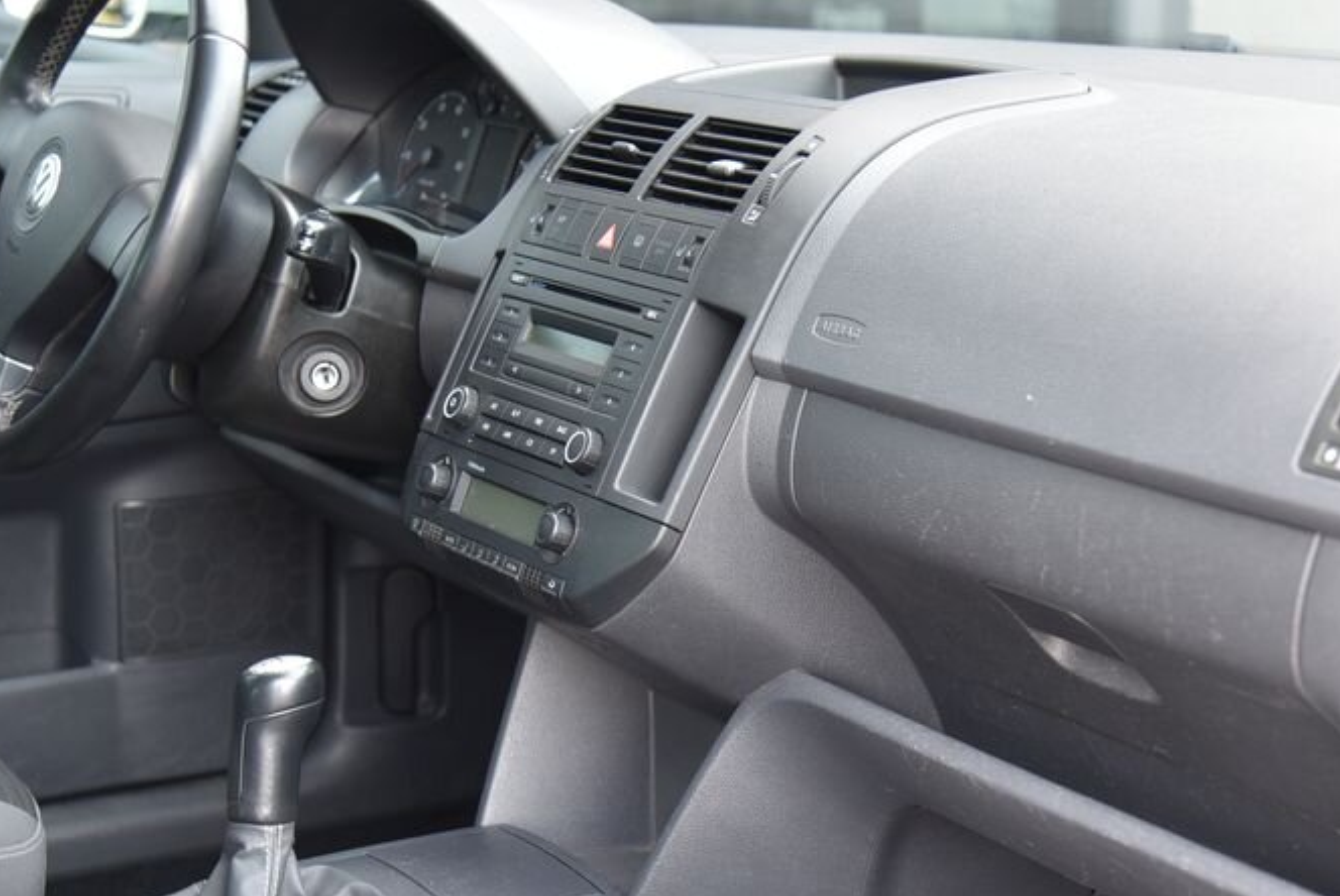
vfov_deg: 18.4
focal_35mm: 74
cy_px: 527
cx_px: 785
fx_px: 2757
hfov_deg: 27.3
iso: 500
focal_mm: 48
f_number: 4
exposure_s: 1/40
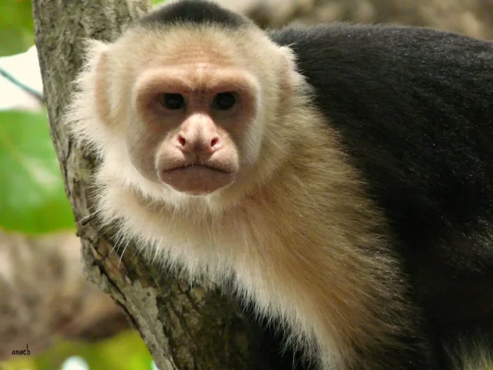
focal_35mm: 504
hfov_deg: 3.9
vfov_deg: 3.0
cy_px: 185
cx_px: 246
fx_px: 7178
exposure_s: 1/500
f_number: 4.2
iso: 500
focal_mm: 82.8
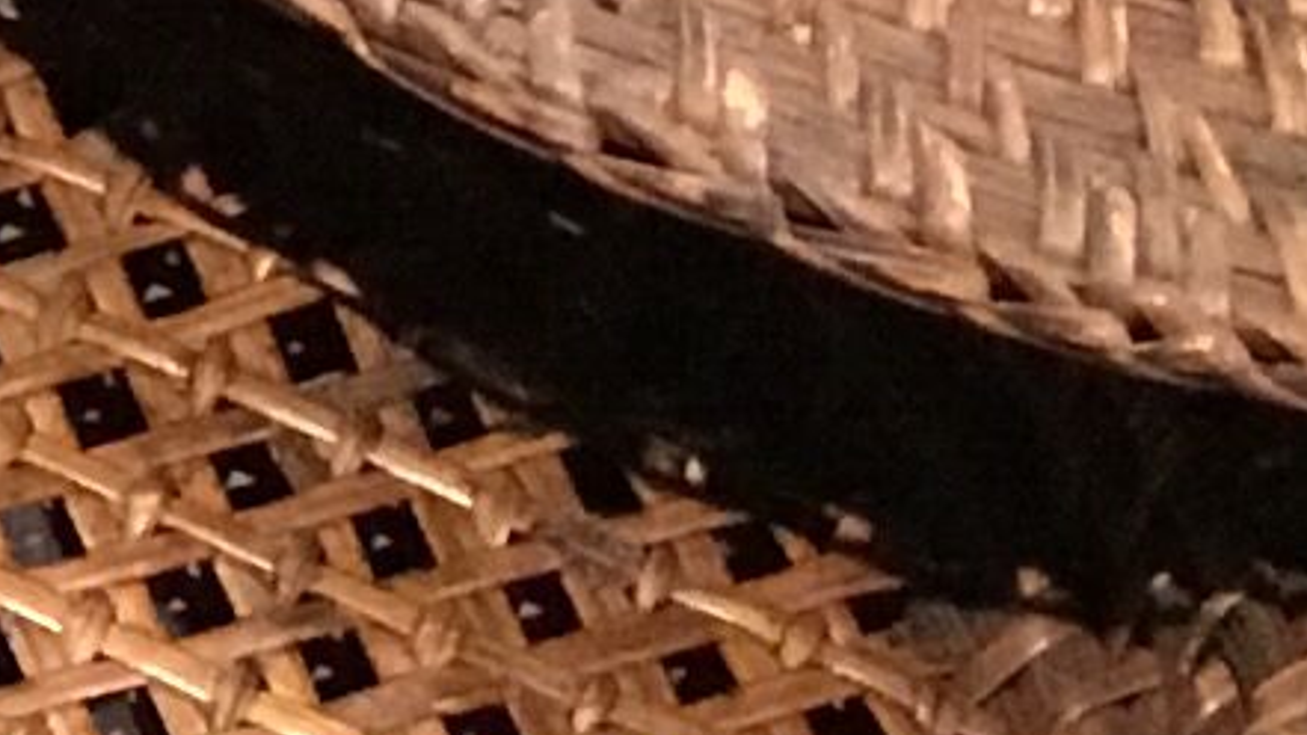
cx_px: -744
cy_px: -430
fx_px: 8664
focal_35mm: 250
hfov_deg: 8.4
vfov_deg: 4.8
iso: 320
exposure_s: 1/17
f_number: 2.4
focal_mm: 3.3
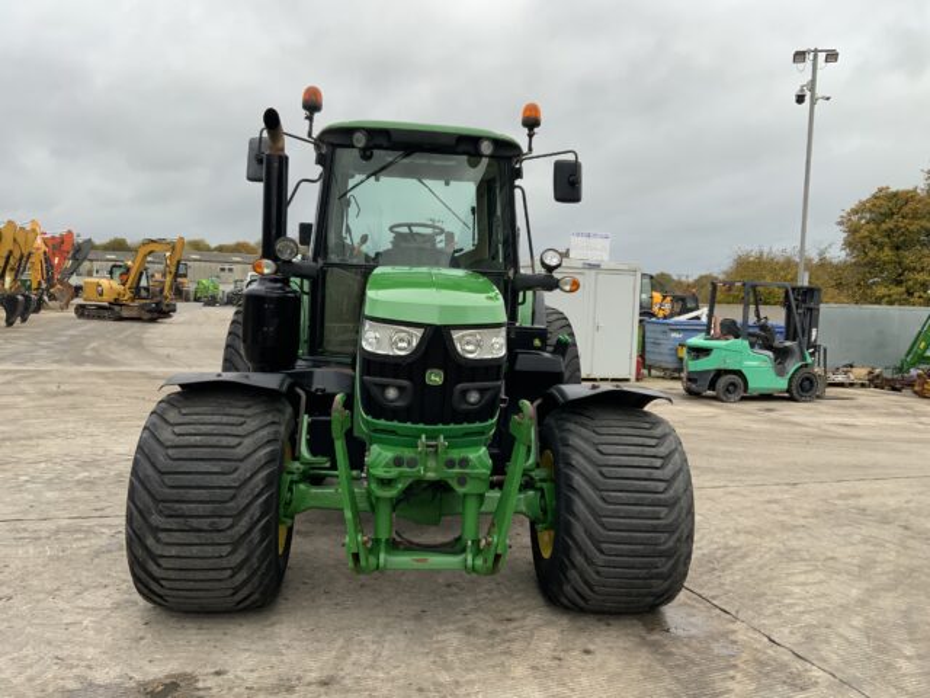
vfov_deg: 48.2
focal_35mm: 29
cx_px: 465
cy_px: 349
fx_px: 779
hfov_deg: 61.7
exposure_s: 1/192
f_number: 1.8
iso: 16
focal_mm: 3
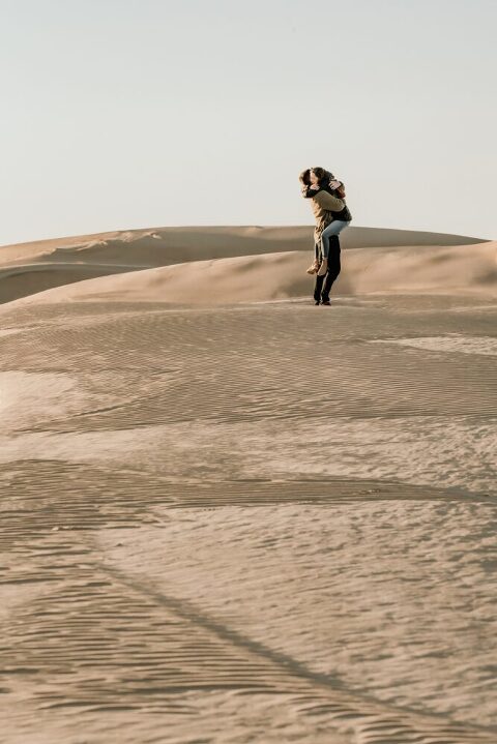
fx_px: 3248
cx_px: 248
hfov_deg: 8.8
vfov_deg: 13.1
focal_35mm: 157
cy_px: 372
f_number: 13
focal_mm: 157
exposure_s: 1/800
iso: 3200
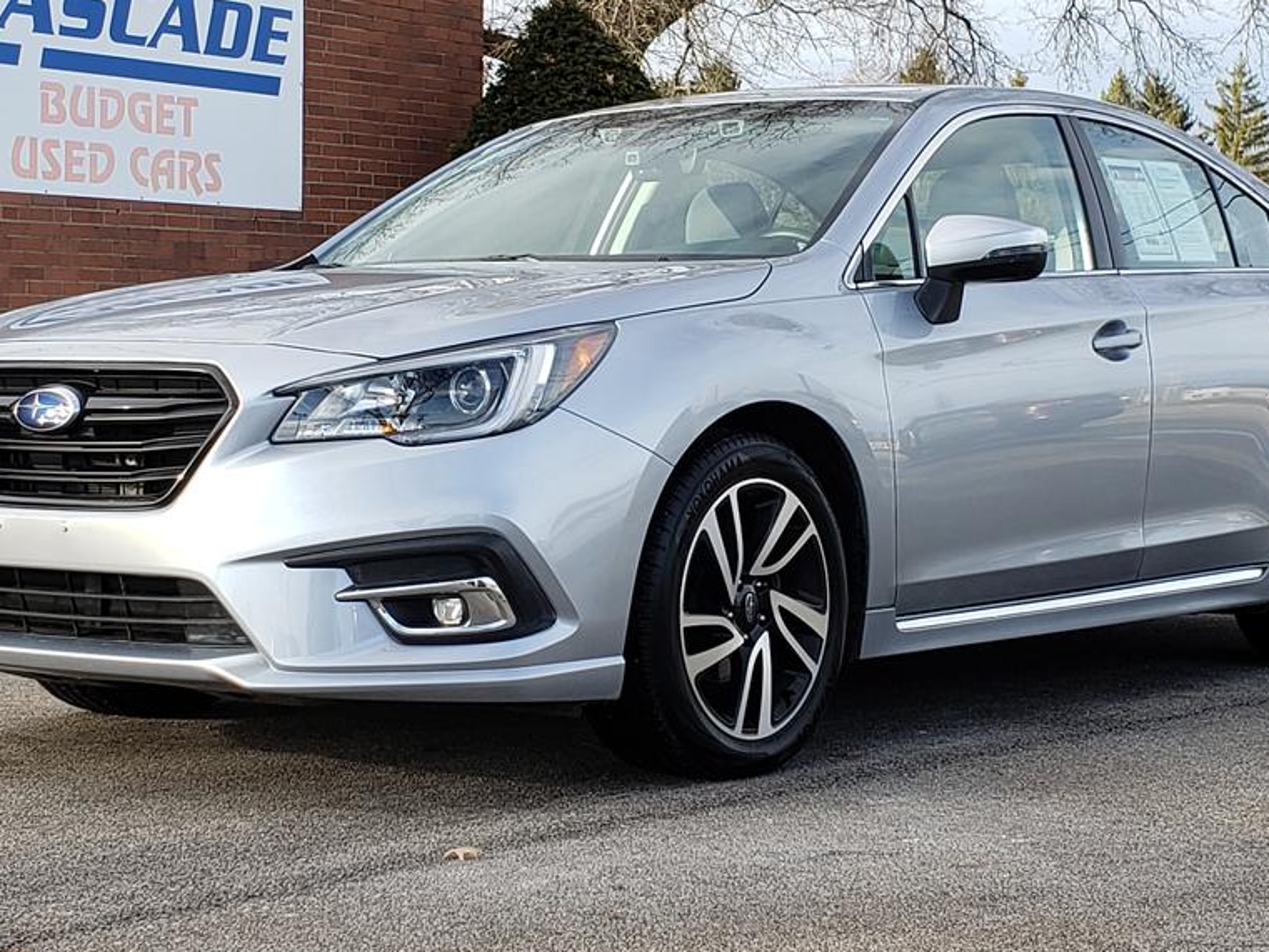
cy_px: 413
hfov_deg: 52.6
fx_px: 1283
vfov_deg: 40.6
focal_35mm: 35
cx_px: 652
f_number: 2.4
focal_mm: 4.3
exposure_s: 1/355
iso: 50
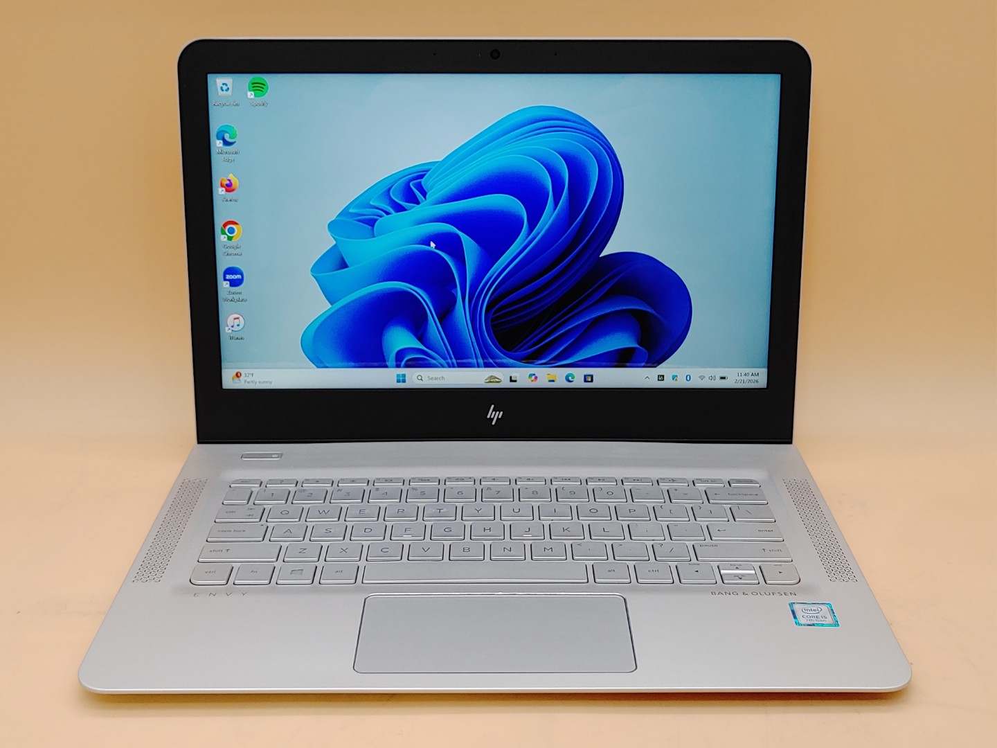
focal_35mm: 41
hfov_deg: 45.8
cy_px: 374
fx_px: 1181
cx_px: 498
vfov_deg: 35.1
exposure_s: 1/74
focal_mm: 4.36
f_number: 1.8
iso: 50
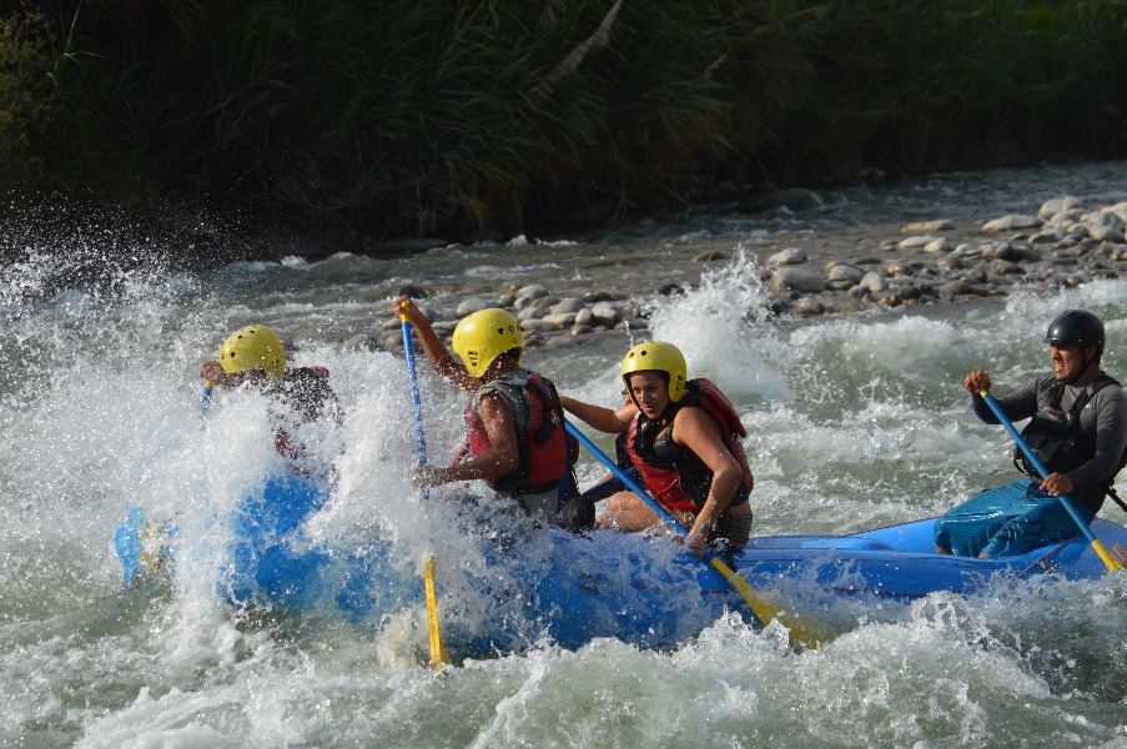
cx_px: 564
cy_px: 374
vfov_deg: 8.7
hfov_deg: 13.1
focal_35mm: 158
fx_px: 4925
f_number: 6.3
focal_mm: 105
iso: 400
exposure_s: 1/1600
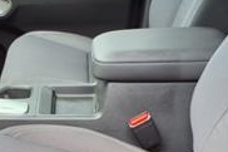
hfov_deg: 20.3
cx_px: 33
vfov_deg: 13.2
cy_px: 209
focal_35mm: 99
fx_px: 626
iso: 40
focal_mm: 3.58
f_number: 1.9
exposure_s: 1/123
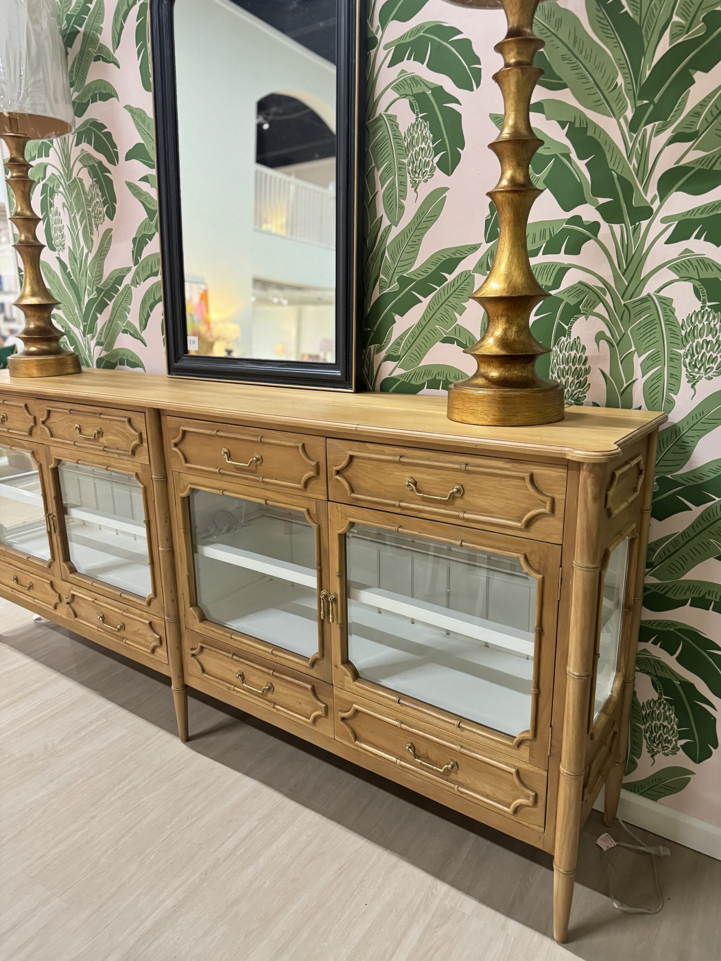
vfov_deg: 71.6
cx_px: 360
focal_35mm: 24
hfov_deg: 56.8
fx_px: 667
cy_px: 480
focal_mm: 6.76
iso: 800
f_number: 1.78
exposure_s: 1/60
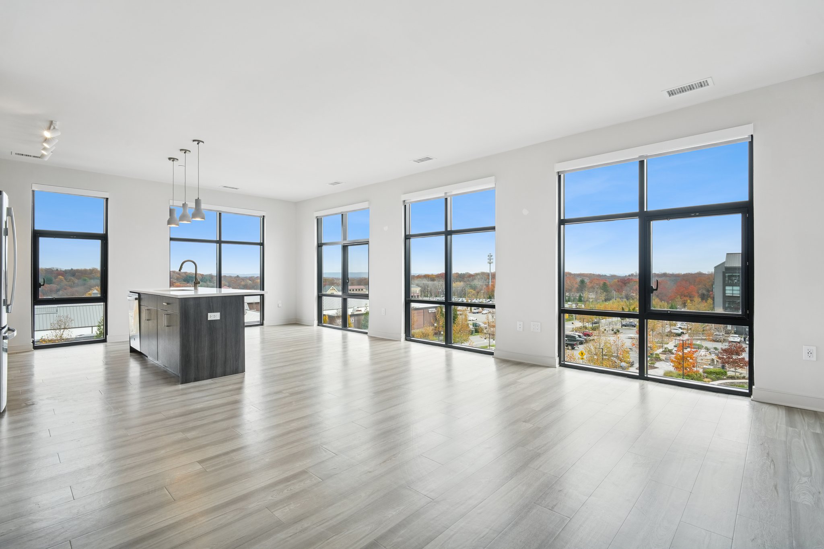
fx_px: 366
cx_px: 412
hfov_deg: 96.7
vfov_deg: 73.7
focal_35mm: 16
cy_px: 274
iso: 400
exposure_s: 1/100
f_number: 8
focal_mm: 16
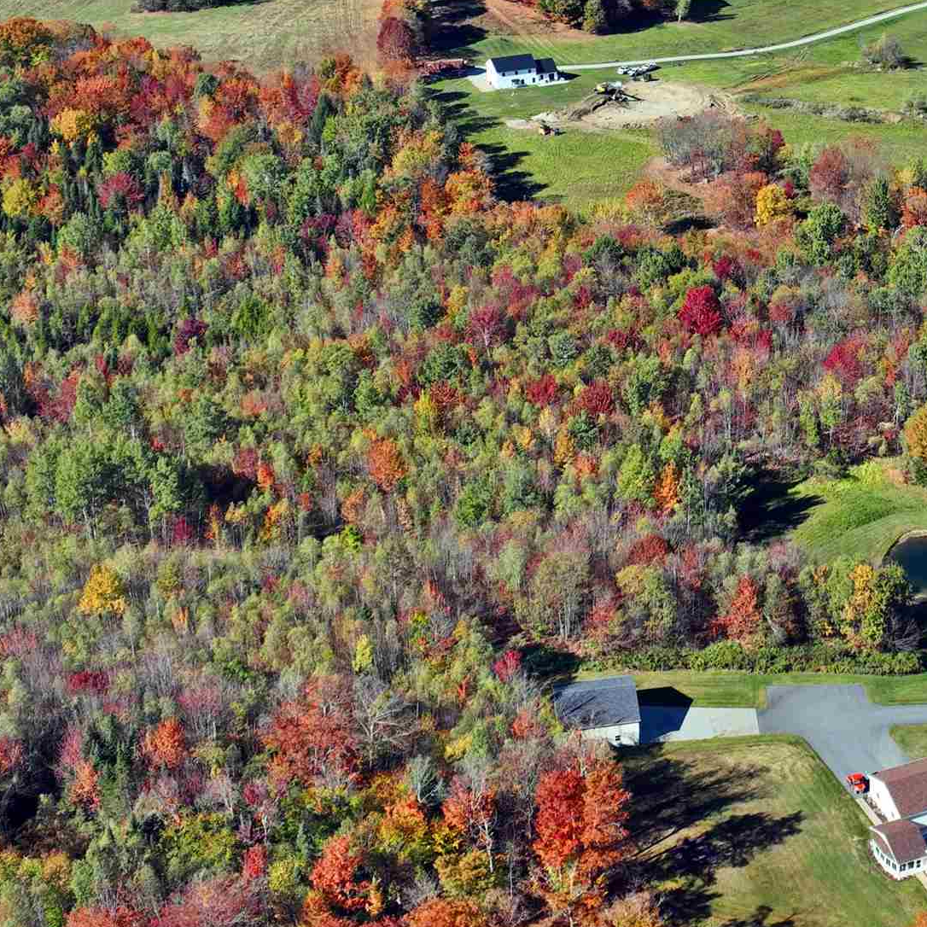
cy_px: 251
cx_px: 813
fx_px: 1818
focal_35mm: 60
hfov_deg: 27.7
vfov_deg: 28.3
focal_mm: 12.29
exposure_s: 1/2000
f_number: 2.8
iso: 140
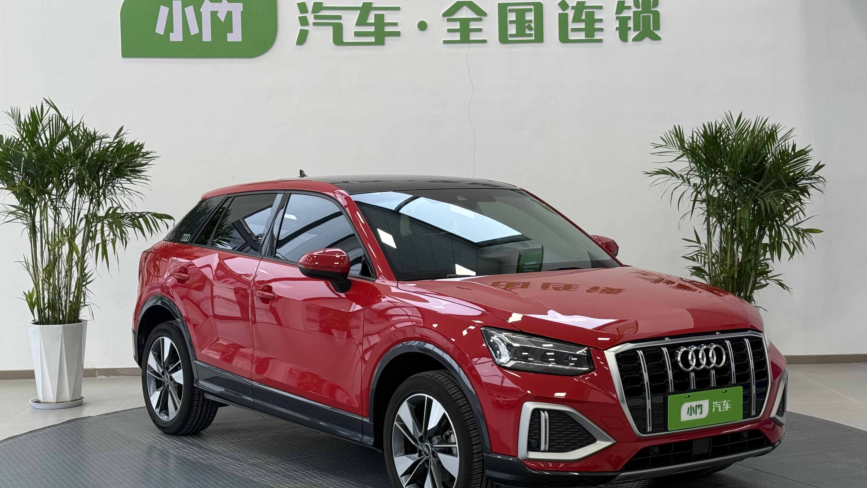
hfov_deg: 35.4
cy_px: 267
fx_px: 1356
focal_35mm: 59
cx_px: 437
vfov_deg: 20.4
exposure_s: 1/108
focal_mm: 6.76
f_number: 1.78
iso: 100
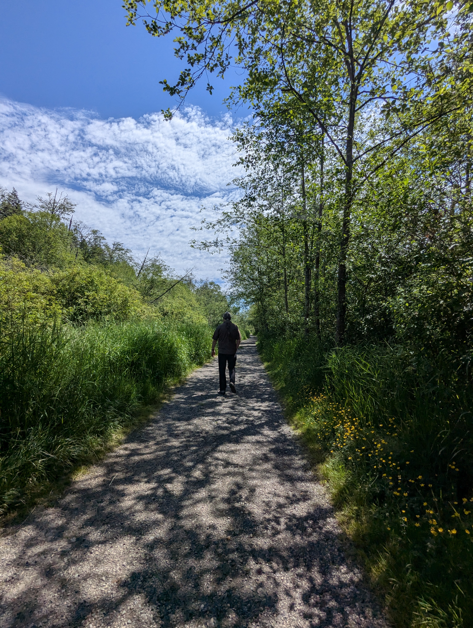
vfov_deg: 94.4
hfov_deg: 78.2
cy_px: 314
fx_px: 291
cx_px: 236
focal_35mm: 16
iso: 50
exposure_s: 1/2732
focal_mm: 2.35
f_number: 2.2
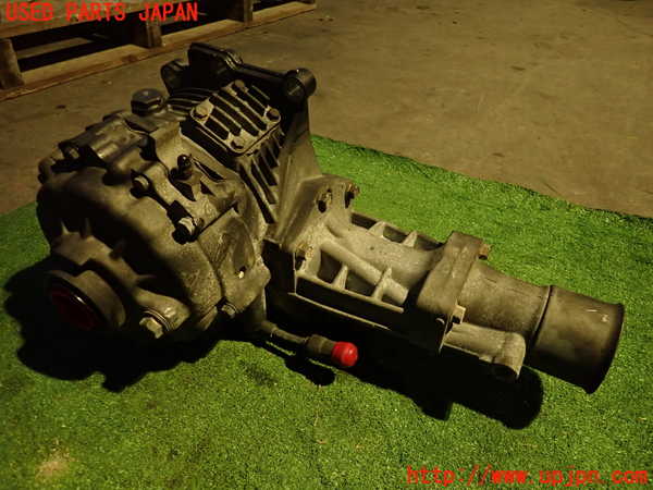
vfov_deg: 54.9
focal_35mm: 25
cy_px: 245
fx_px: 472
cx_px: 326
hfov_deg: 69.4
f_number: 2
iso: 500
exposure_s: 1/30
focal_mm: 4.5
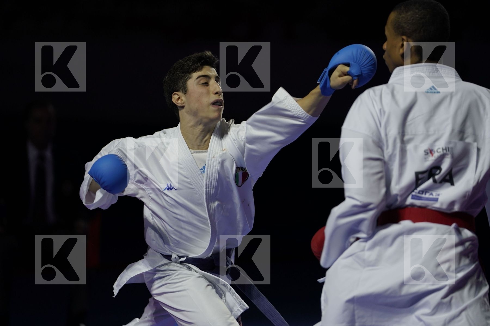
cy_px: 163
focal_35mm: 178
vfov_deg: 7.7
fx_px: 2423
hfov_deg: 11.5
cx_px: 245
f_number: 2.8
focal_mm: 178
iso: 800
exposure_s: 1/1000
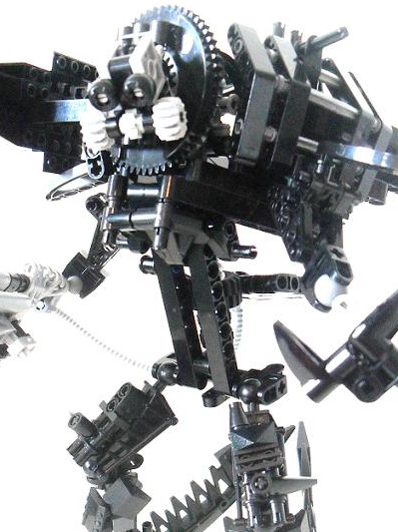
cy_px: 373
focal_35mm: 51
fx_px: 783
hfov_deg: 28.5
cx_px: 204
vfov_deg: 36.9
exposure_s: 1/45
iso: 200
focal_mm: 6.2
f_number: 2.8
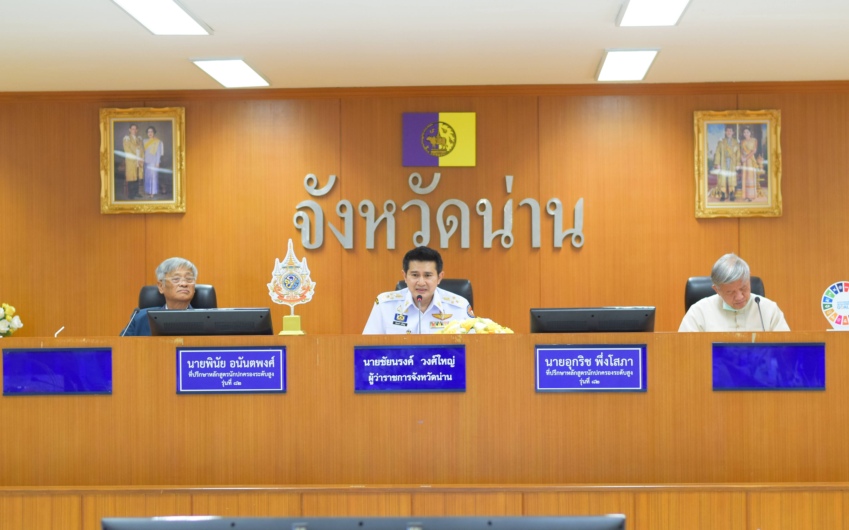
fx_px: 1782
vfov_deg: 16.9
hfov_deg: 26.8
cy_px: 274
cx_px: 423
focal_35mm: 77
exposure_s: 1/160
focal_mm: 50
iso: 1250
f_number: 2.8
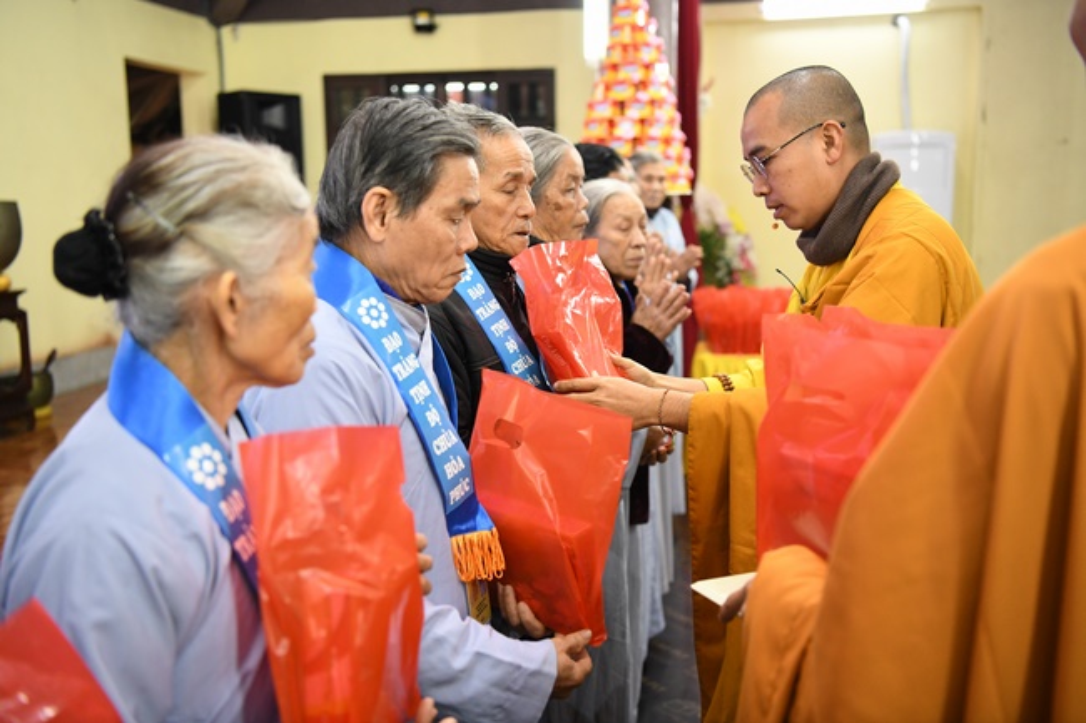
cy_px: 362
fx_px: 1206
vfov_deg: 33.4
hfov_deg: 48.5
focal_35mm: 40
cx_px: 543
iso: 2500
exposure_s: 1/160
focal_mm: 40
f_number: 2.8
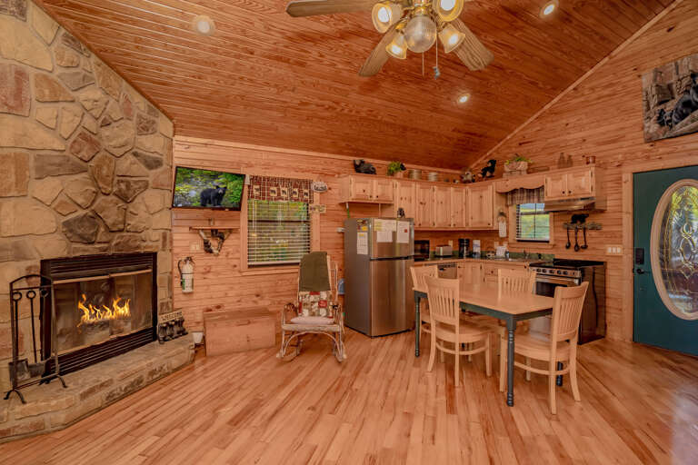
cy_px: 232
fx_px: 310
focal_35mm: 16
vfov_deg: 73.7
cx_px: 349
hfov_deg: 96.7
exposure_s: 1/200
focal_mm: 16
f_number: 8
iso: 800
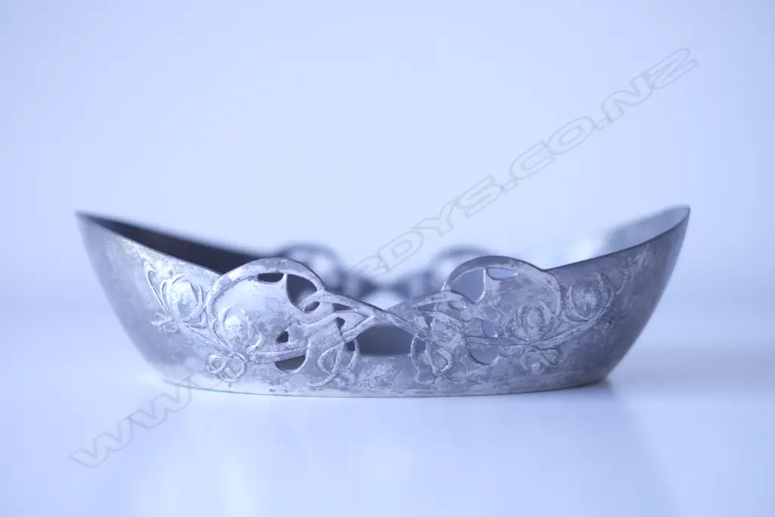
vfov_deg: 25.5
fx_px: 1141
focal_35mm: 53
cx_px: 388
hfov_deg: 37.5
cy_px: 258
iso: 640
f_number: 1.6
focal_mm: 35
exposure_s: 1/160
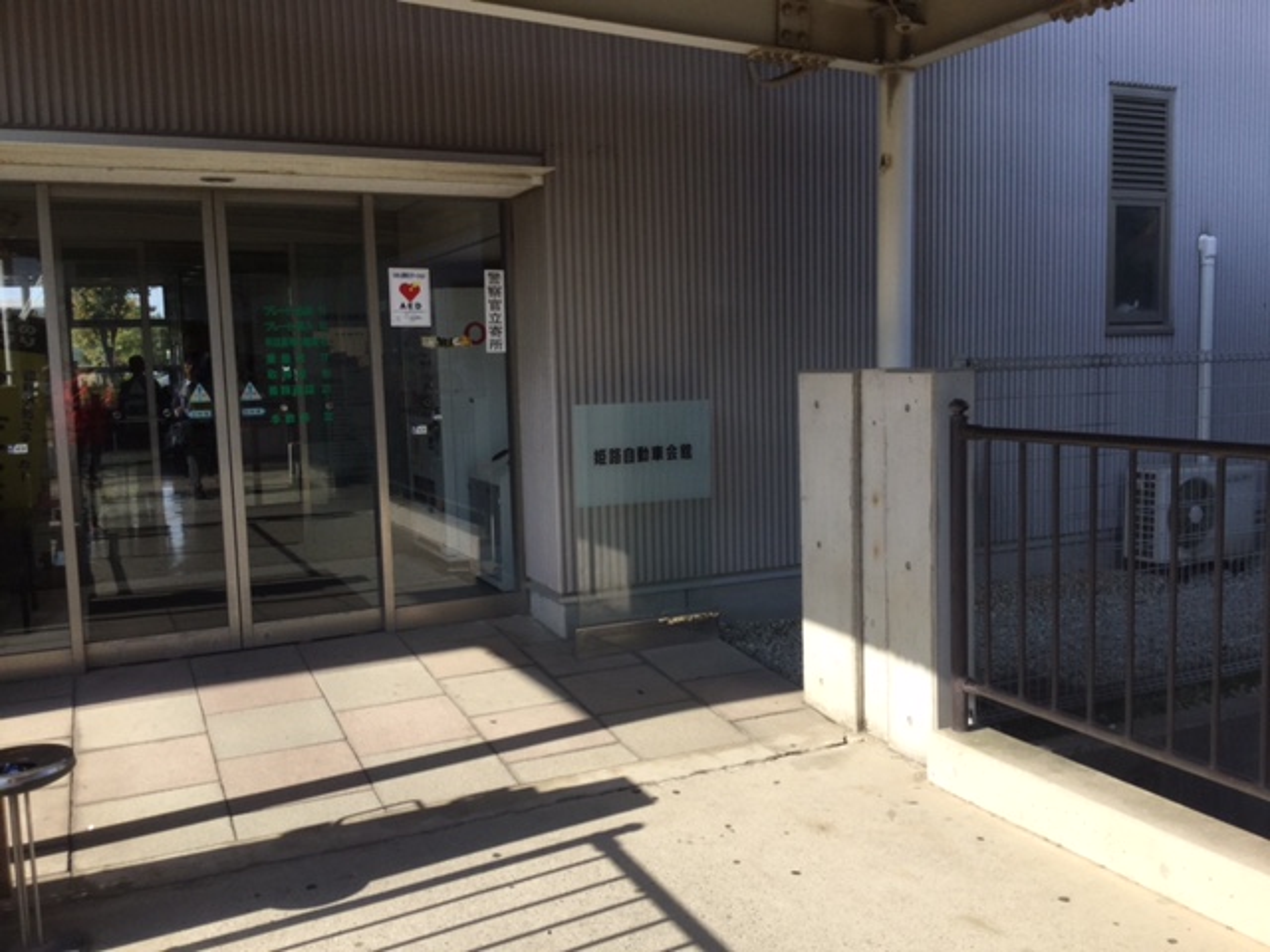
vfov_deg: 45.4
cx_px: 635
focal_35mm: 31
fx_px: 1137
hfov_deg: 58.4
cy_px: 476
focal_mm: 3.3
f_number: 2.4
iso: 25
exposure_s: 1/702
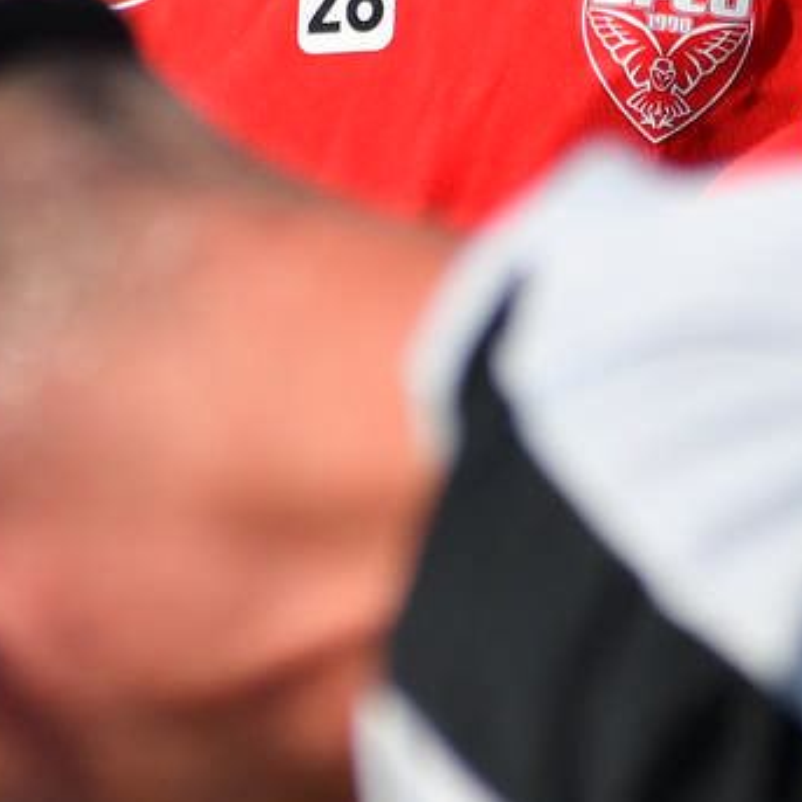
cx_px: 267
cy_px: -288
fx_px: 30799
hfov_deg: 1.5
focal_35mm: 1175
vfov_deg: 1.5
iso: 200
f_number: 5.6
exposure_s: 1/2000
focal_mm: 165
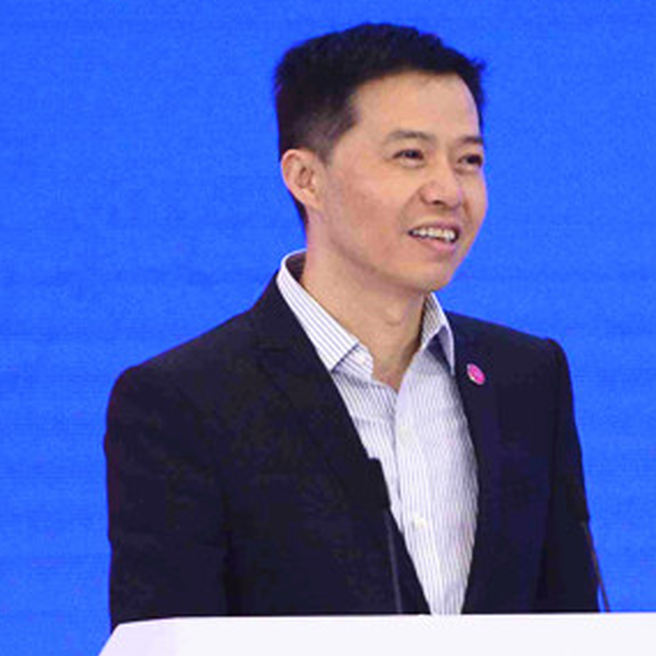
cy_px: 328
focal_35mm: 268
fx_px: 5746
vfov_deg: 6.5
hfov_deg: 6.5
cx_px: 458
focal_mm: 200
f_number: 2.8
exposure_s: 1/400
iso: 1600
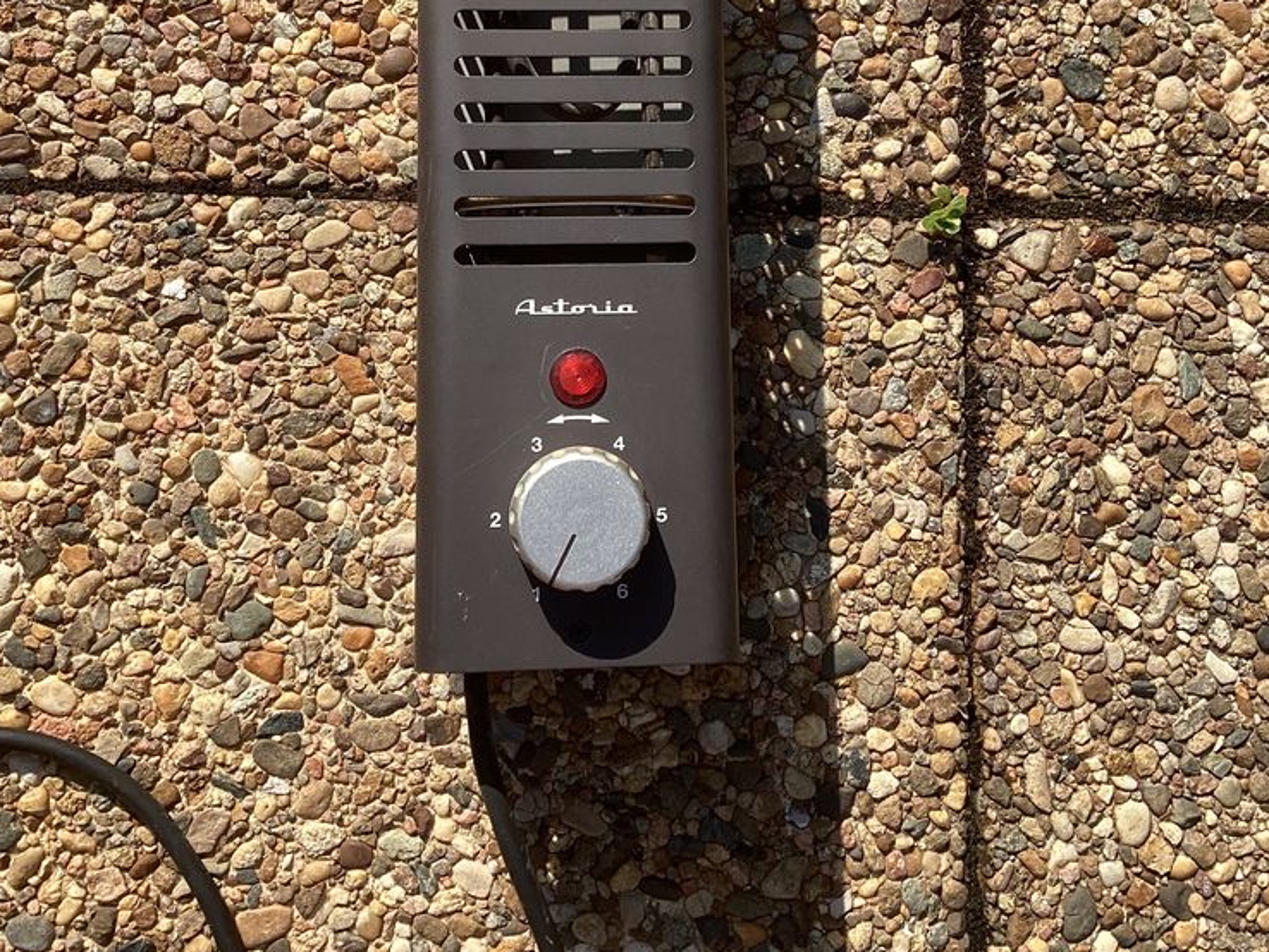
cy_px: 223
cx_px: 631
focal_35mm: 42
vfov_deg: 33.6
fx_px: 1540
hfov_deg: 44.8
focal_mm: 3.3
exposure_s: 1/849
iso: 25
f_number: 2.4
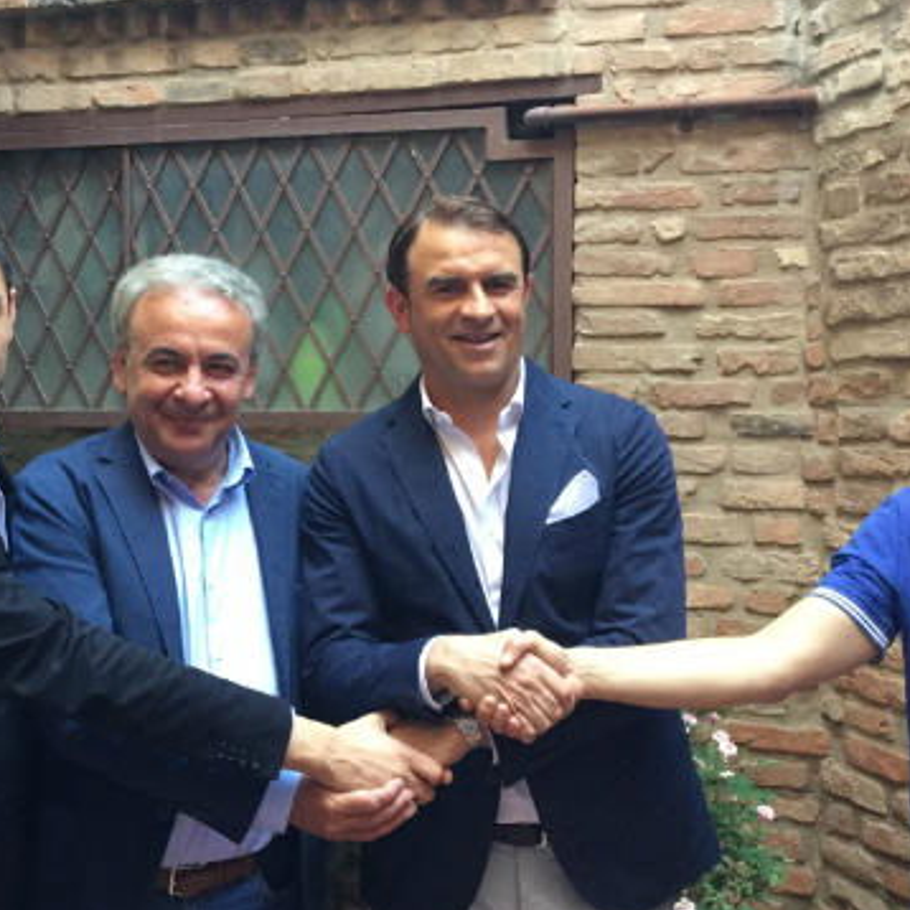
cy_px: 435
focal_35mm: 49
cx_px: 391
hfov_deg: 34.6
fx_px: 1457
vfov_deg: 34.7
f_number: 2.4
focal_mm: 3.3
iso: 100
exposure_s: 1/33
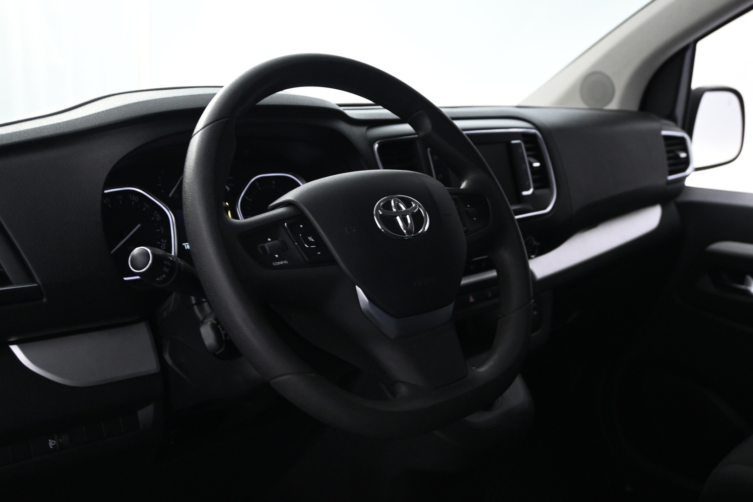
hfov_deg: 51.3
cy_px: 251
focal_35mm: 38
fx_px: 784
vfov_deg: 35.5
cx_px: 376
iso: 1600
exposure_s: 1/15
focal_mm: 25
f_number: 4.2
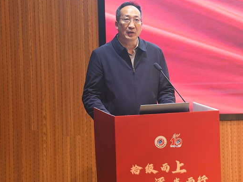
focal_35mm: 209
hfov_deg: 9.5
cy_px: 81
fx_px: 1467
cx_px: 137
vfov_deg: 7.1
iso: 2000
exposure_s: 1/160
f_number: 5
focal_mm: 160
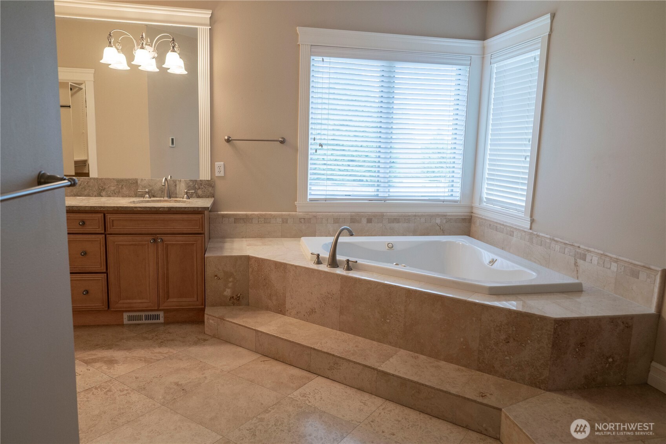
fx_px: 462
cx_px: 333
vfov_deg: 51.3
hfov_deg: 71.5
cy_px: 222
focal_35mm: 25
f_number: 4
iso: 400
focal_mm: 25
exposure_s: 1/60
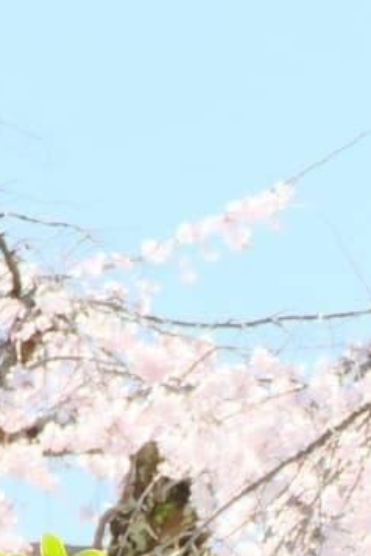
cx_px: 1102
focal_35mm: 635
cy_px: 1508
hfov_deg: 2.1
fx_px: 9815
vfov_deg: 3.2
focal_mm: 70
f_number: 7.1
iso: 800
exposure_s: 1/250
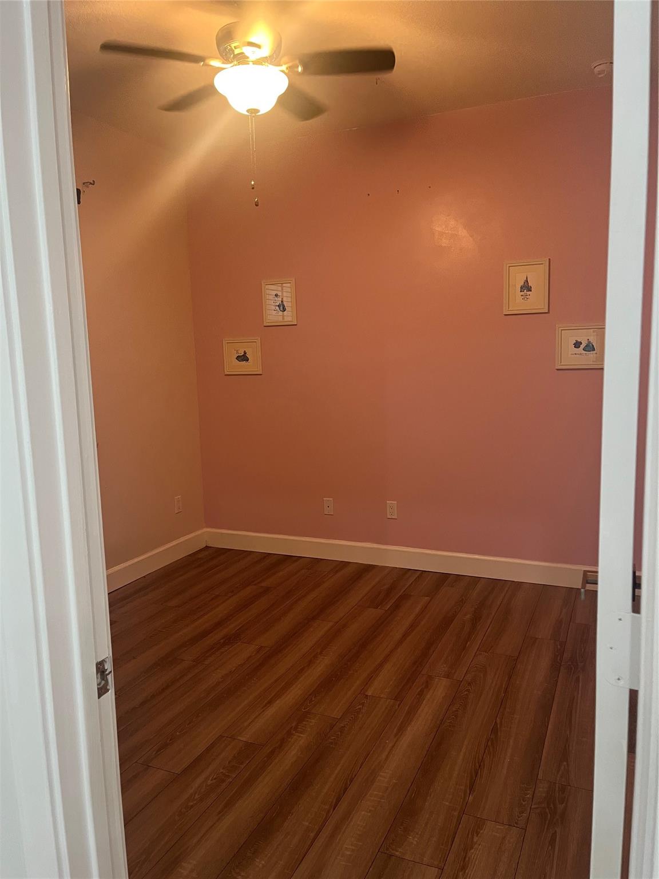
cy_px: 440
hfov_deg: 53.1
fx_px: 660
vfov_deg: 67.3
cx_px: 330
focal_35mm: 26
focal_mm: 5.1
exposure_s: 1/60
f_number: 1.6
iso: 250
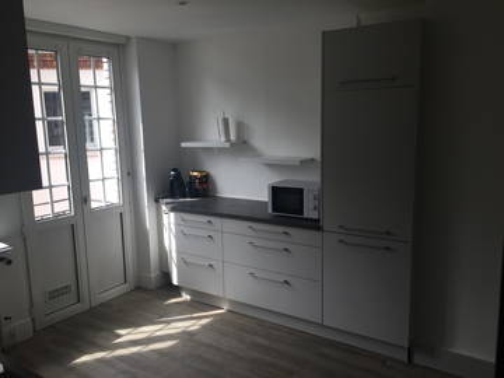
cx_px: 252
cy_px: 189
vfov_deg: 48.2
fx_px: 422
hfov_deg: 61.7
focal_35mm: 29
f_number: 2.2
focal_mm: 4.15
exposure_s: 1/170
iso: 32
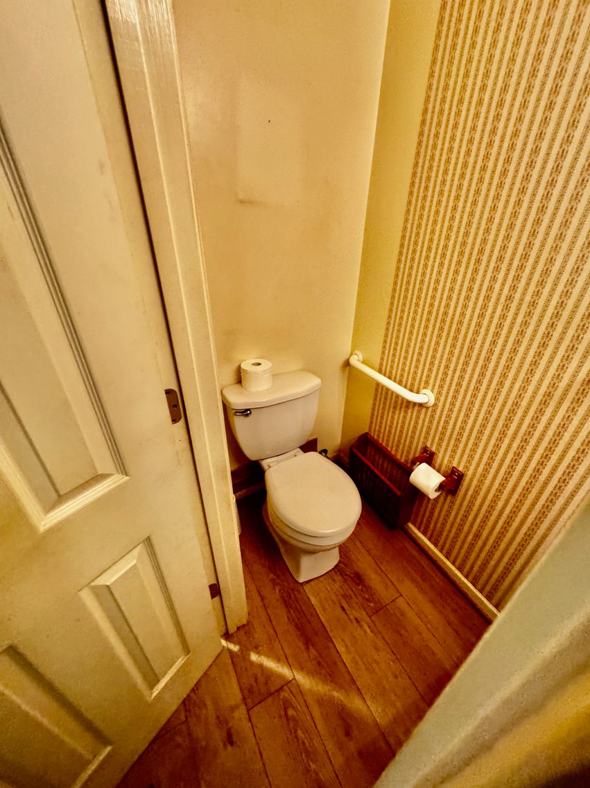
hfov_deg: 85.7
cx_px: 295
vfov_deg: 102.1
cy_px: 394
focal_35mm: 14
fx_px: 318
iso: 640
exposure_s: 1/60
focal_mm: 2.22
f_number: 2.2
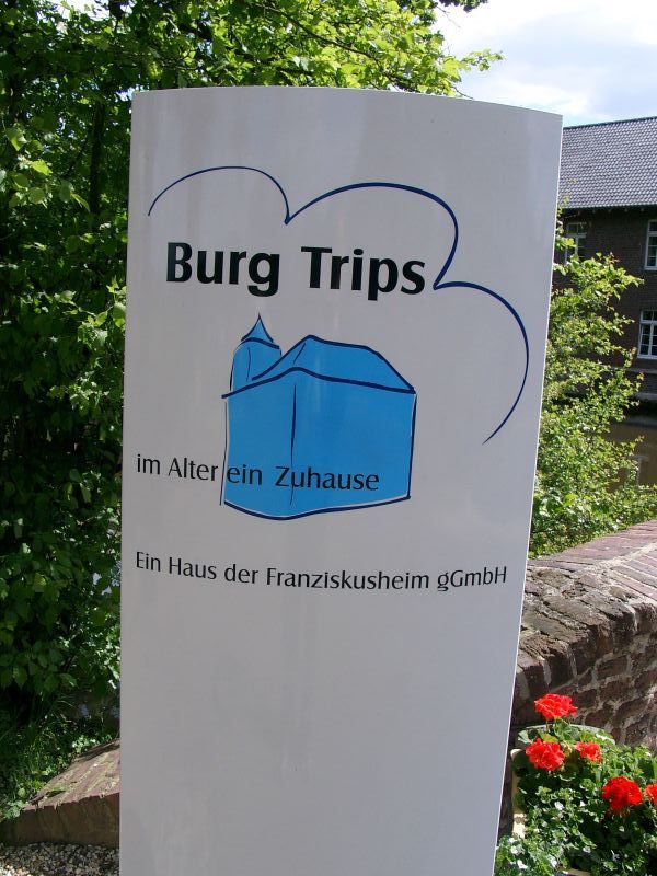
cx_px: 328
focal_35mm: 34
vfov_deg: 54.0
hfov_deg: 41.8
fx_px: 860
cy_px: 438
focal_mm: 7.13
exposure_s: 1/673
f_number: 4
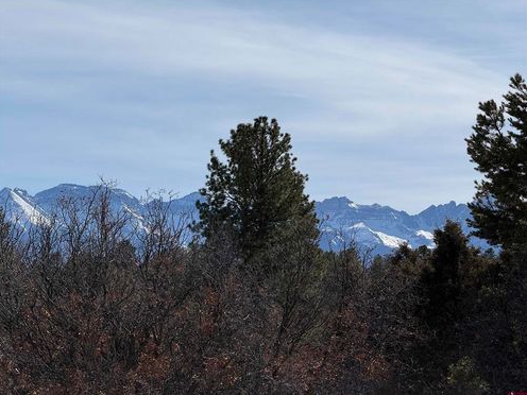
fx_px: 1842
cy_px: 197
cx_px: 262
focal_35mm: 121
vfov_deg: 12.2
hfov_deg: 16.3
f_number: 2.8
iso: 40
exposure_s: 1/3344
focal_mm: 15.66
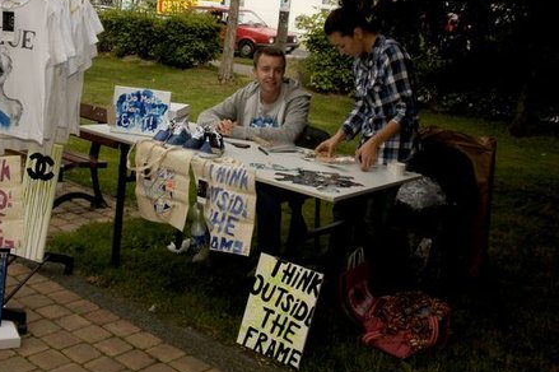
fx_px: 621
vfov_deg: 32.8
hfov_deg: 47.9
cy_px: 103
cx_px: 199
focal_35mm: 40
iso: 200
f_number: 14
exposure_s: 1/160
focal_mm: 18
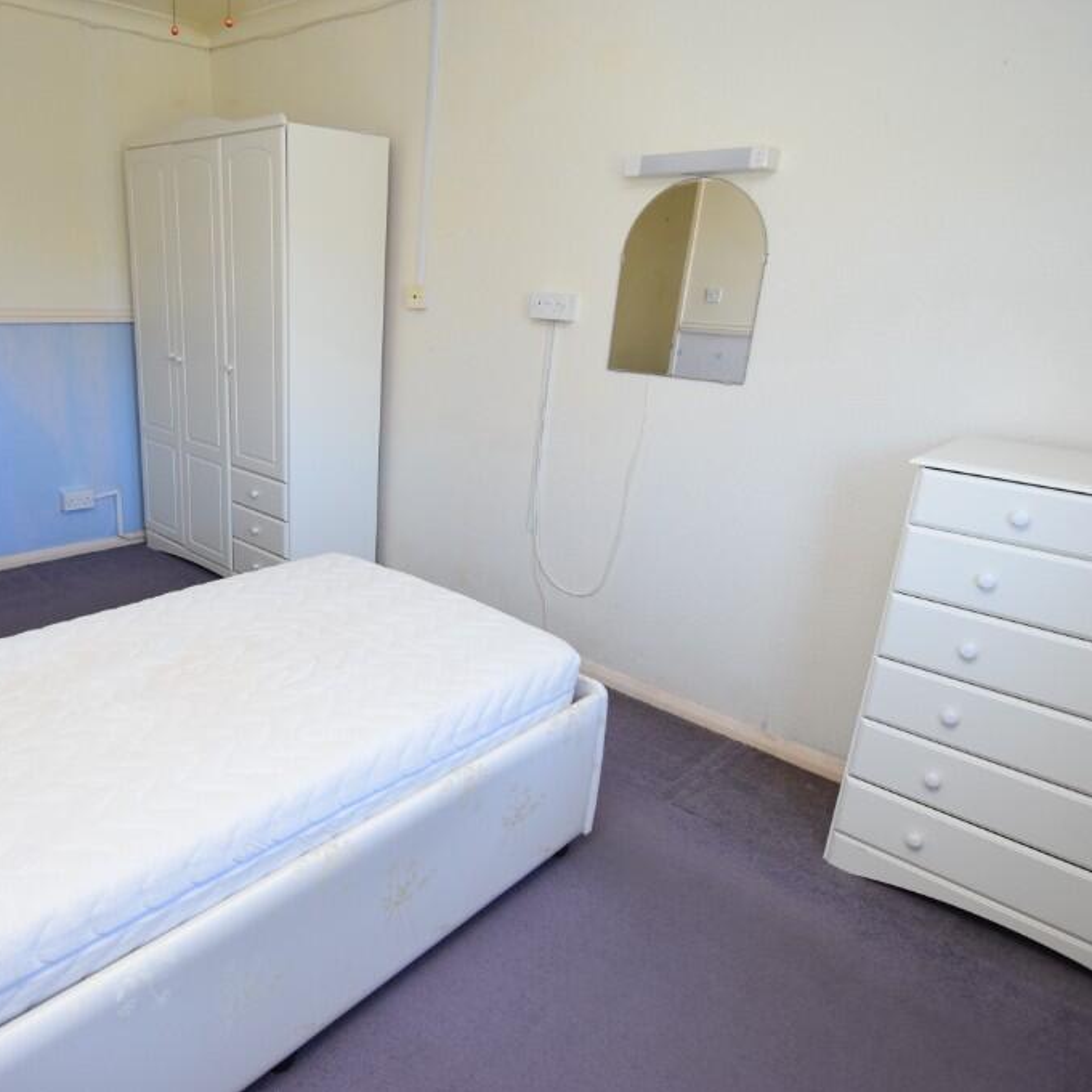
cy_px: 545
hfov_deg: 65.2
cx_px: 348
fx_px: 821
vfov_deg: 67.3
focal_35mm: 23
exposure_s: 1/60
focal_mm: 12
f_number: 4
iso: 560
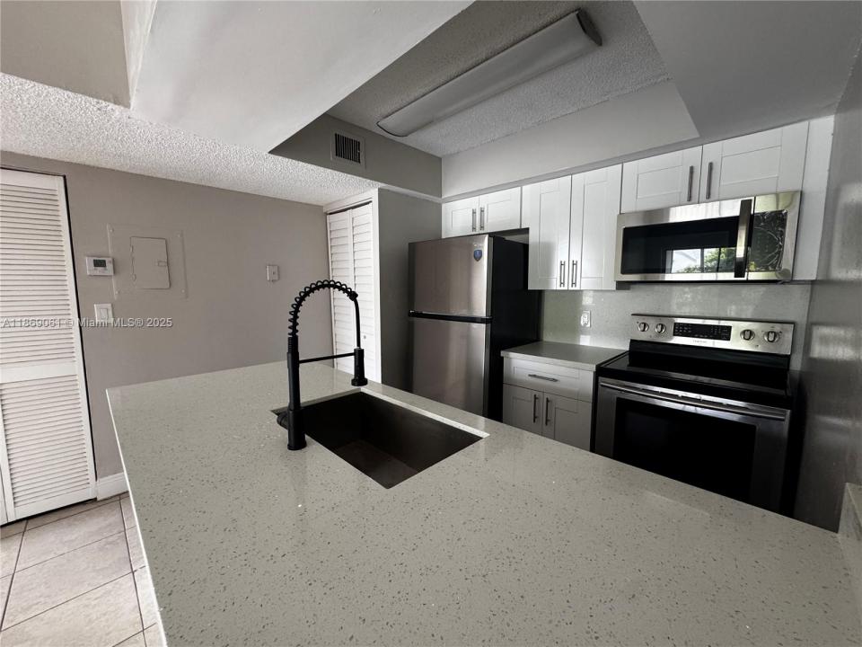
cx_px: 431
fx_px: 349
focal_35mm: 14
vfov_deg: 85.7
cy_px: 324
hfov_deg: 102.1
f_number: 2.2
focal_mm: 2.22
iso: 200
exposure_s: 1/60
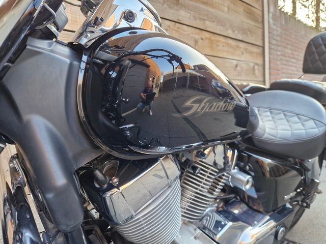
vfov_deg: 58.9
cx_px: 163
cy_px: 122
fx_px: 217
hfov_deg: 73.9
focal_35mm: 23
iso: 160
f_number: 1.8
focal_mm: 5.4
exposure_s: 1/100
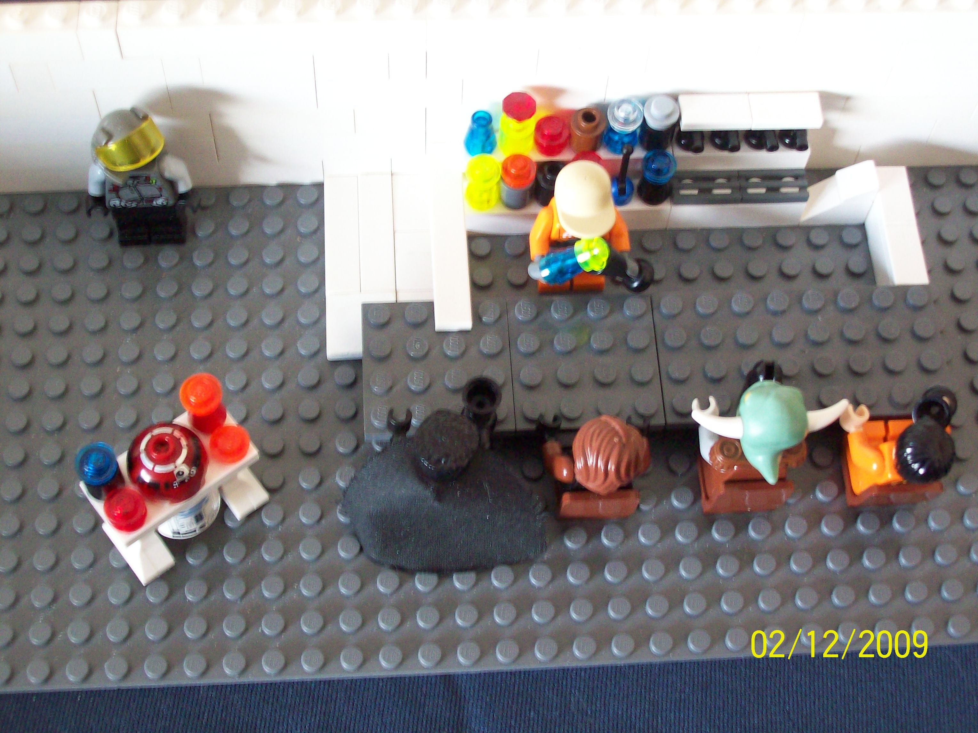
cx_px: 489
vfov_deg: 26.1
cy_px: 366
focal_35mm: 56
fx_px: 1582
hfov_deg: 34.3
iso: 200
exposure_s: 1/8
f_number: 3.4
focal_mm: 9.4
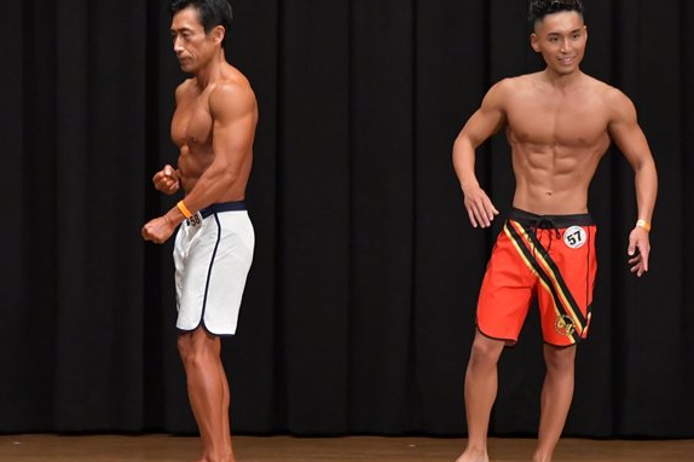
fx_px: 5857
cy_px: 270
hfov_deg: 6.8
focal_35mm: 304
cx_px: 414
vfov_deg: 4.5
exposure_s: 1/400
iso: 6400
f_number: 5.6
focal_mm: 150
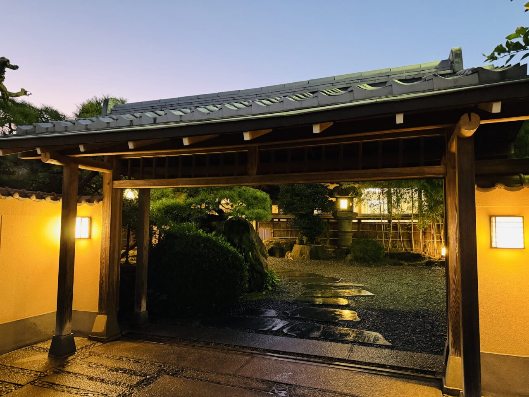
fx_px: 367
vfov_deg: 56.8
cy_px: 198
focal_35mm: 24
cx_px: 264
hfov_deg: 71.6
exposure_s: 1/30
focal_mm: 6.76
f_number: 1.78
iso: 1600
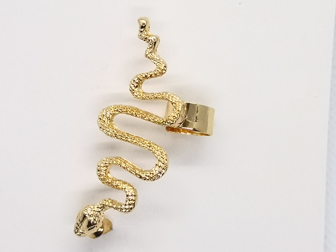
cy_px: 126
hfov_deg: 18.9
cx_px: 168
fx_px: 1009
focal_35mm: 104
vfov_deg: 14.2
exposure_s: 1/400
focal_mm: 3.95
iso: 125
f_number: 1.6
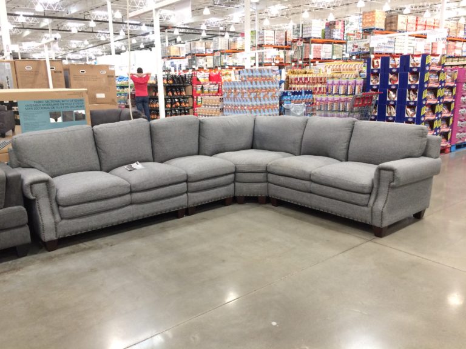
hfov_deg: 61.7
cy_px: 174
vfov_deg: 48.2
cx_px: 233
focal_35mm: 29
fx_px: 390
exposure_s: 1/30
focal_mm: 4.15
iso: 64
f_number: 2.2
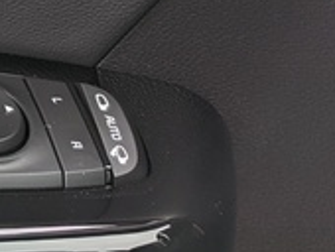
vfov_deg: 11.0
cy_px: -266
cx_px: -394
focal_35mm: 122
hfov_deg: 13.2
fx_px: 1182
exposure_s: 1/147
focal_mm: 4.67
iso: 43
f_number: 2
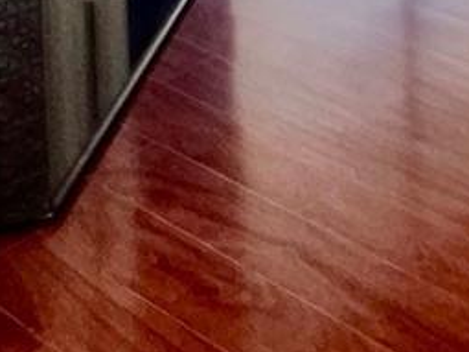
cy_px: -540
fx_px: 1192
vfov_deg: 12.4
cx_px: 875
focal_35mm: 88
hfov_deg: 17.5
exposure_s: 1/60
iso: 400
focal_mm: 2.22
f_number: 2.2
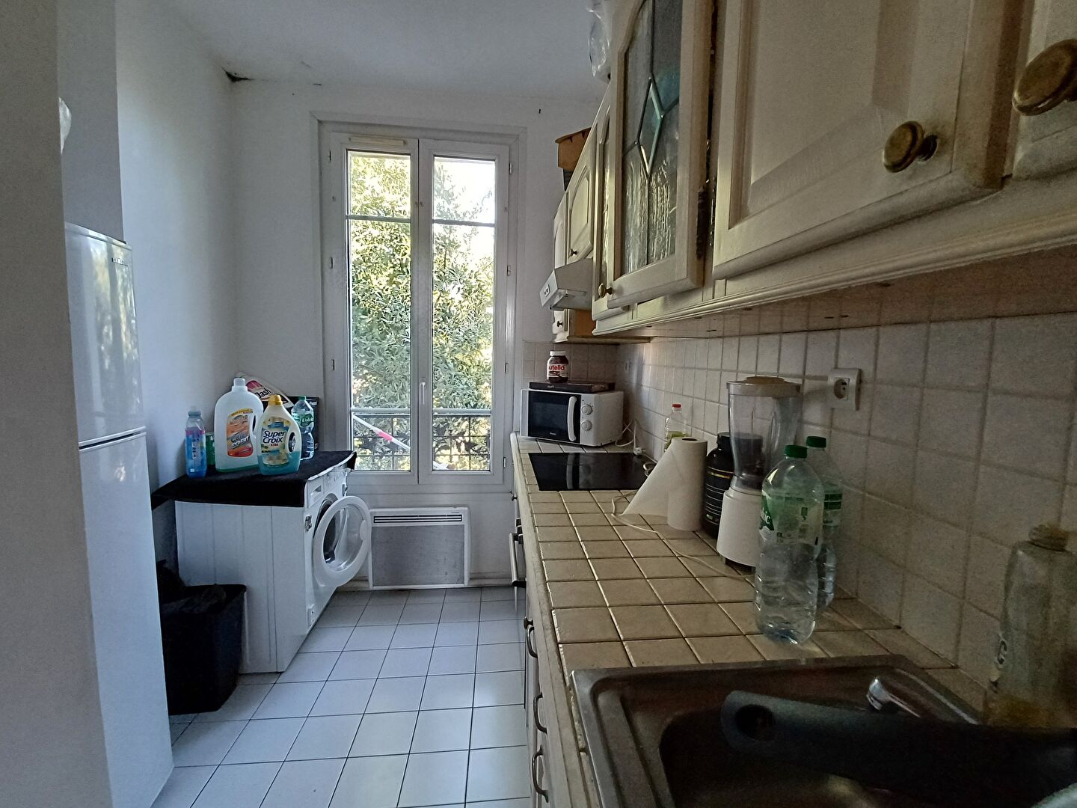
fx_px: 498
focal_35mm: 16
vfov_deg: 78.1
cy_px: 404
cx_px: 538
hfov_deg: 94.5
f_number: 2.2
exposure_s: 1/50
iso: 200
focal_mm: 1.64
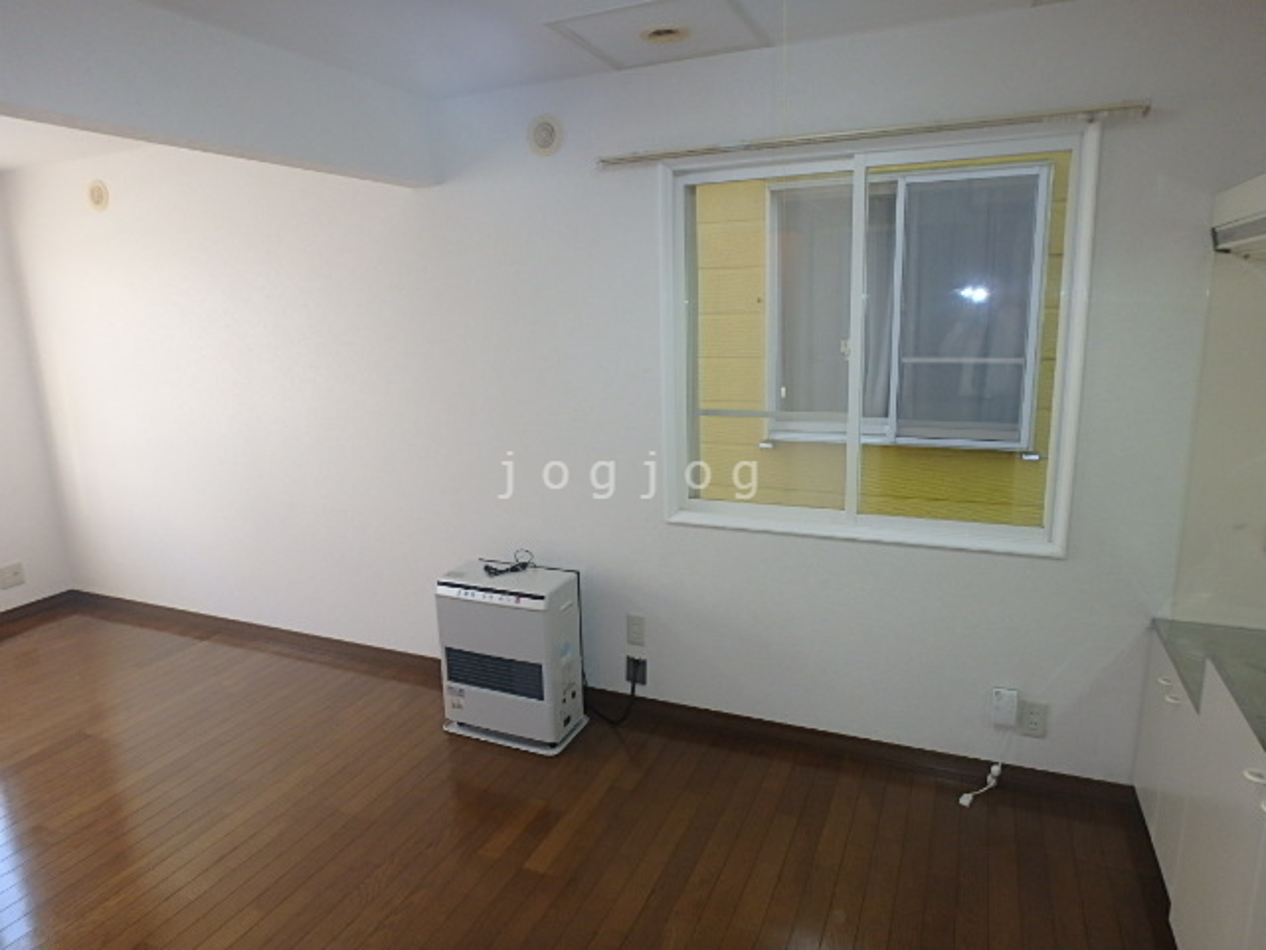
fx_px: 768
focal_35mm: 21
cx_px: 633
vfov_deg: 63.4
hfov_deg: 79.0
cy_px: 475
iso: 200
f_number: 3.5
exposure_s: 1/40
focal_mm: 3.7
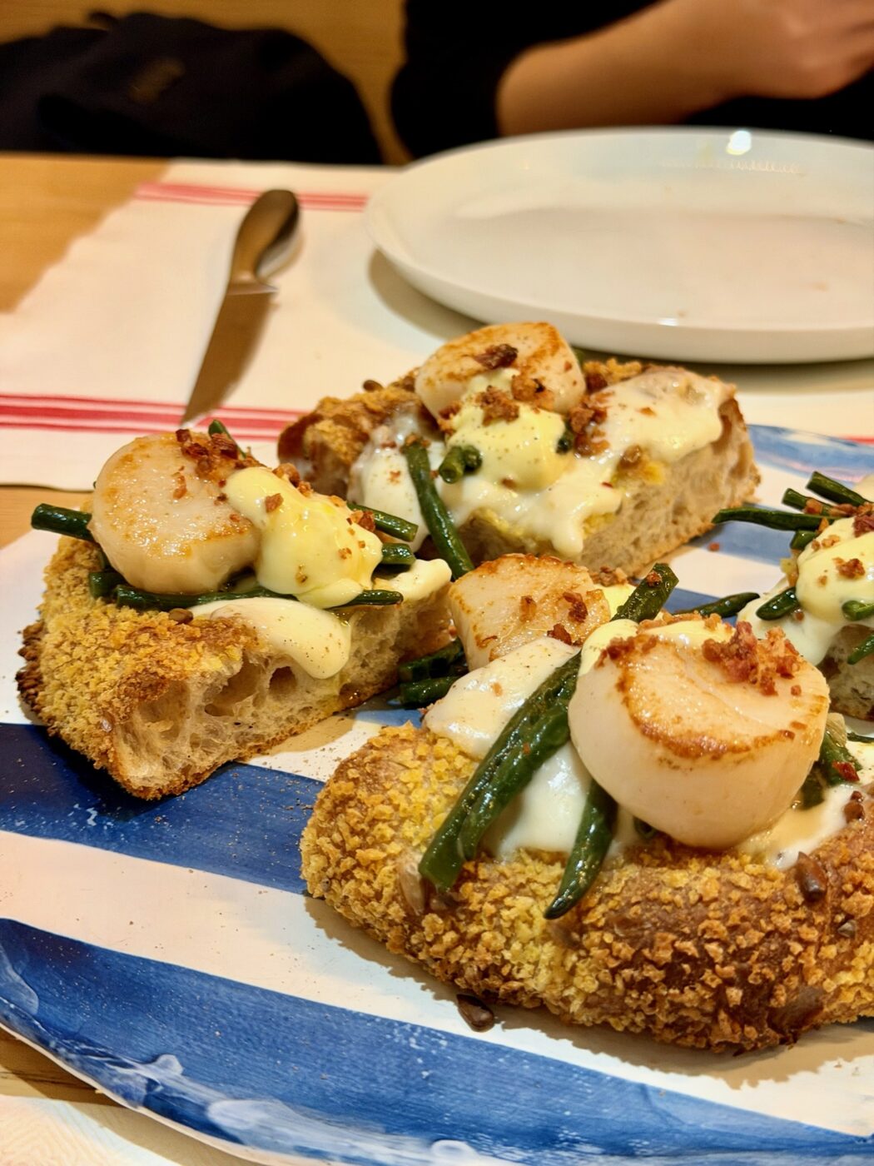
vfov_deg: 39.7
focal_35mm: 48
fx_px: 1616
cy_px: 583
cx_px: 437
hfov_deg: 30.3
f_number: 1.78
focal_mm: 6.76
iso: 500
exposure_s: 1/36
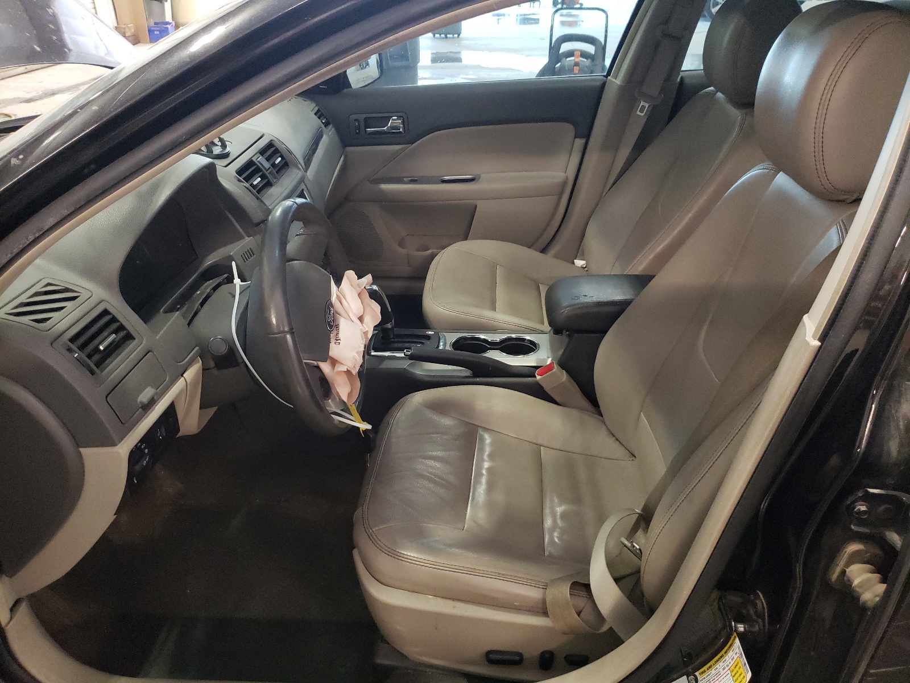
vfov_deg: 53.1
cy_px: 342
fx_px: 683
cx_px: 455
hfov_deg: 67.3
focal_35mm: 26
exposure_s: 1/30
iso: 468
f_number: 1.5
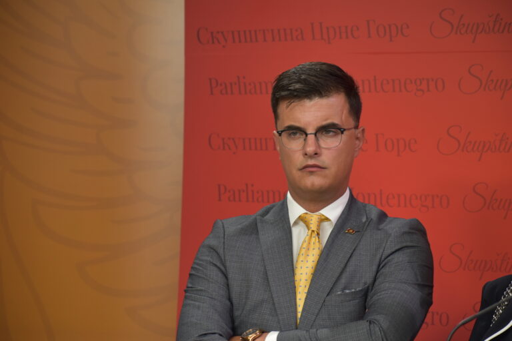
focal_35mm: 183
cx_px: 256
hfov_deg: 11.2
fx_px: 2602
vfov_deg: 7.5
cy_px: 170
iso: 400
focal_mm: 122
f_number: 5
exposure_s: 1/100
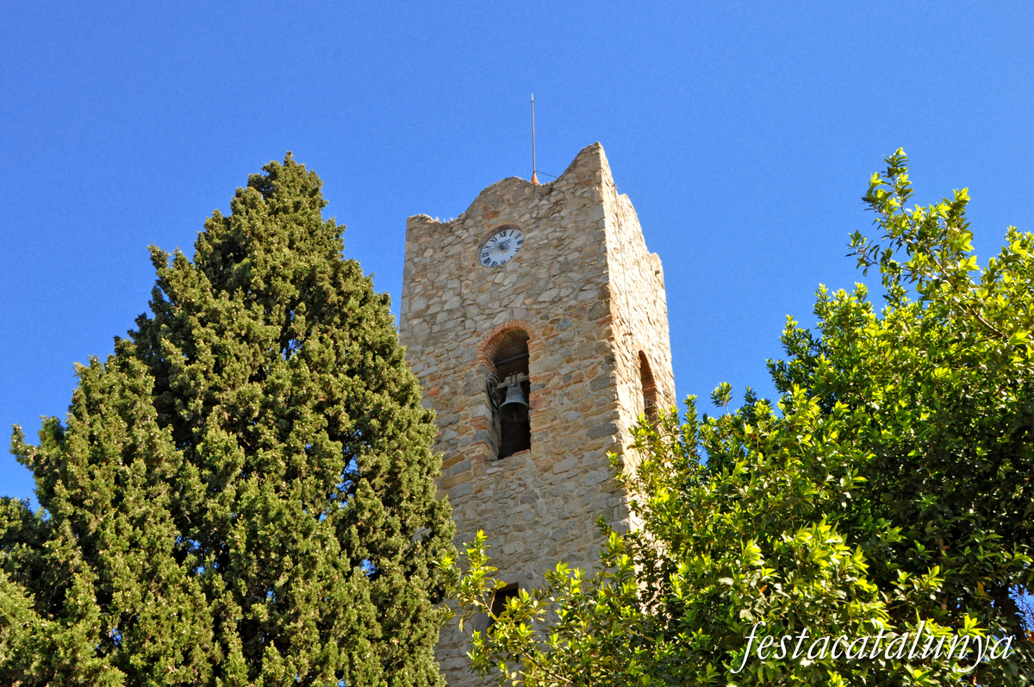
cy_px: 344
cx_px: 517
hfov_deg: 49.6
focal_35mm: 39
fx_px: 1119
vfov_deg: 34.1
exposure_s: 1/200
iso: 1000
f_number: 16
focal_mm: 26
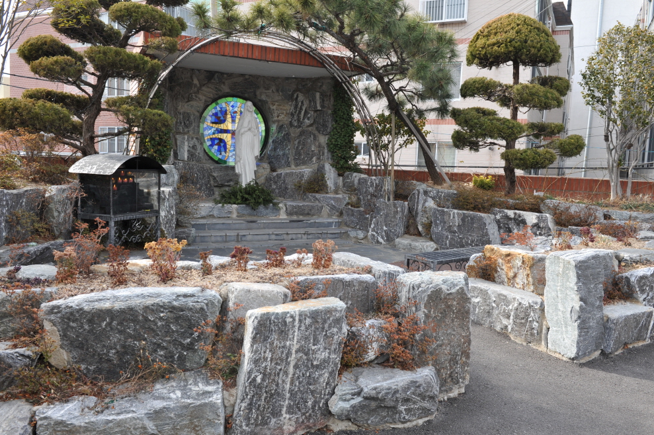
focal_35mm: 29
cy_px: 215
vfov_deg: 44.9
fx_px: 526
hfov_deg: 63.7
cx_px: 335
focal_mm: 28
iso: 200
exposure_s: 1/100
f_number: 8
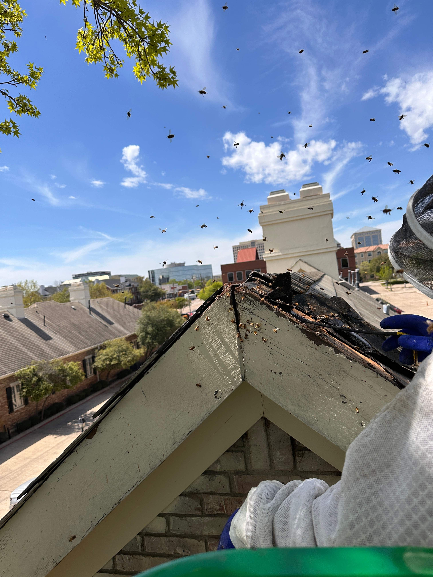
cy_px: 288
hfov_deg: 56.8
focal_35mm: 24
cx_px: 216
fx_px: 400
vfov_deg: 71.6
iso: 80
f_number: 1.78
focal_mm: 6.86
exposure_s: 1/5848
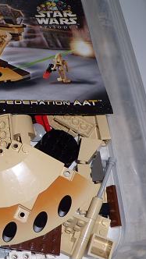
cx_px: -15
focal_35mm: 48
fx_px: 330
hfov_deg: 23.4
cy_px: 128
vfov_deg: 42.9
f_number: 2.8
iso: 100
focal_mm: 6
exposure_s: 1/30
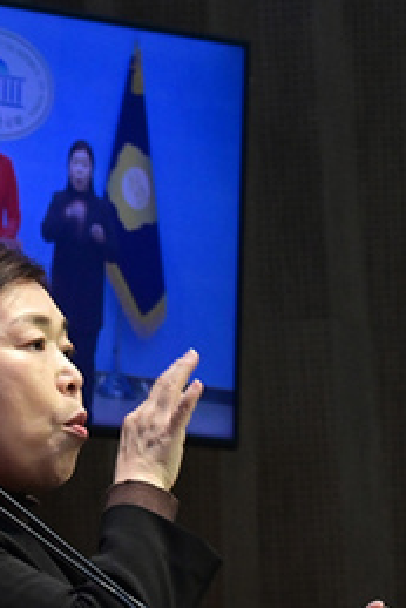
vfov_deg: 7.2
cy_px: 380
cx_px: -205
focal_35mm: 286
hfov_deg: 4.8
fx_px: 4831
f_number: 10
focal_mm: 116
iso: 6400
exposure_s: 1/250
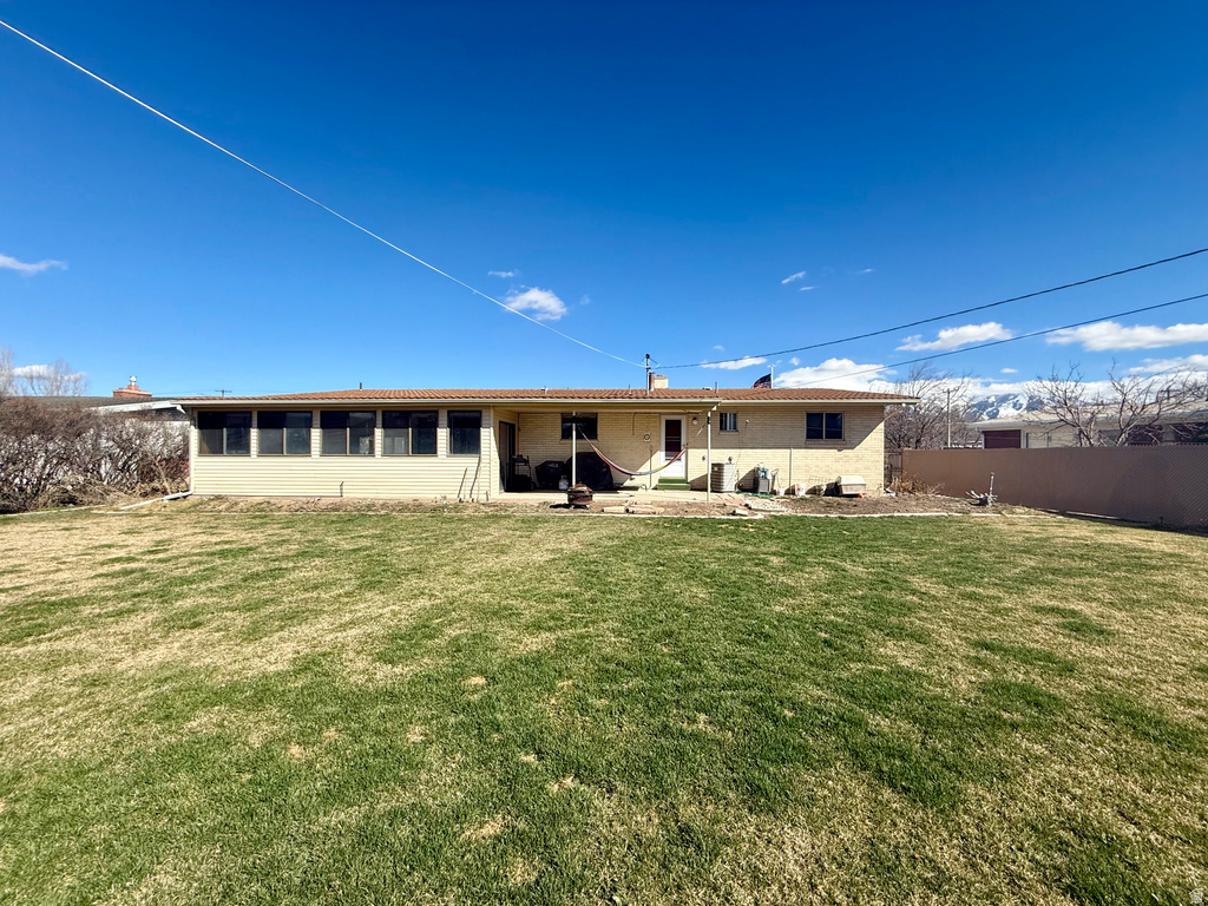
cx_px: 604
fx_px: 489
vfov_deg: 85.7
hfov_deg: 102.1
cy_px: 453
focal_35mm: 14
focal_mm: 2.22
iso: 50
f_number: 2.2
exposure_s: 1/2320
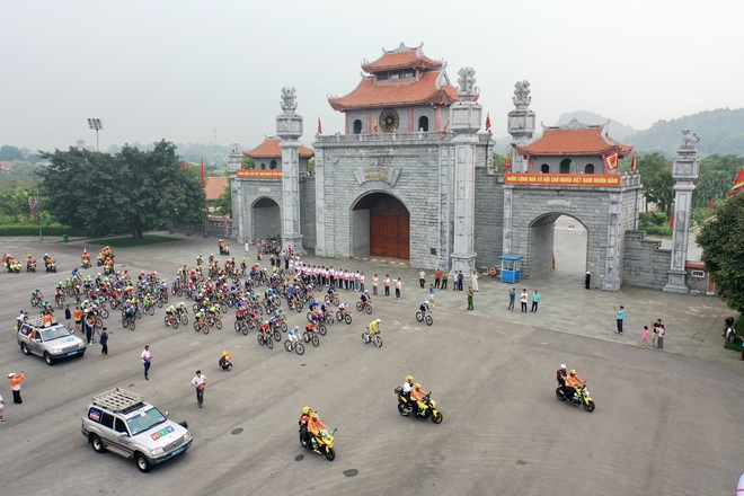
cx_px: 372
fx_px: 579
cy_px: 248
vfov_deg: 46.4
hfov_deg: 65.5
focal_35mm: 28
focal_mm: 10.26
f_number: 2.8
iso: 400
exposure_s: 1/640
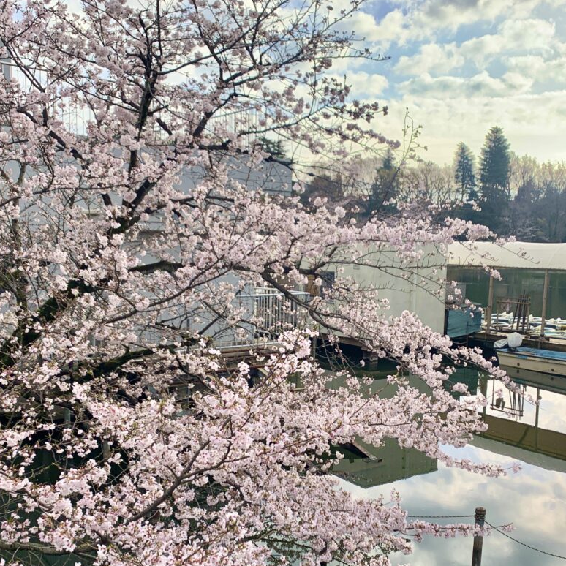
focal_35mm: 38
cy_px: 339
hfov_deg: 43.8
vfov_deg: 43.6
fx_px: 703
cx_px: 309
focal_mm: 4.25
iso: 25
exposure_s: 1/1513
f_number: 1.8
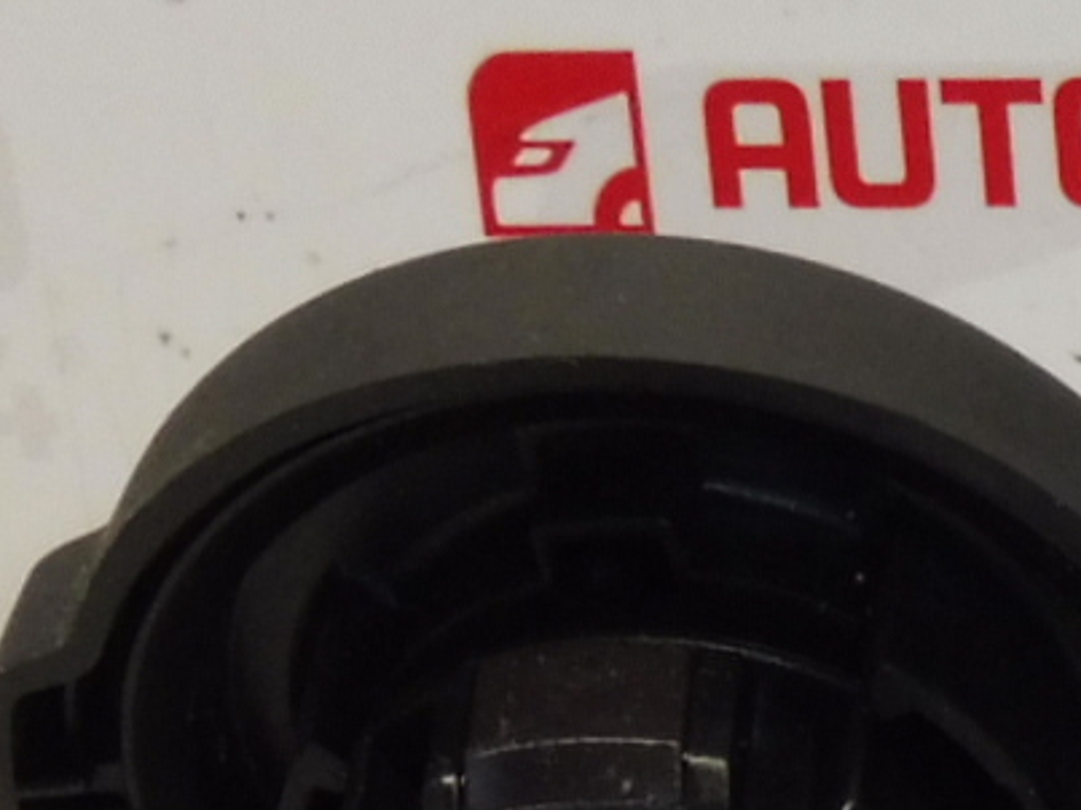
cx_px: 2039
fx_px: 3809
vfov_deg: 11.2
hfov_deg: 14.0
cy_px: 1502
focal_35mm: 122
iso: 200
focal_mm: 4.3
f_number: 4
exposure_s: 1/80
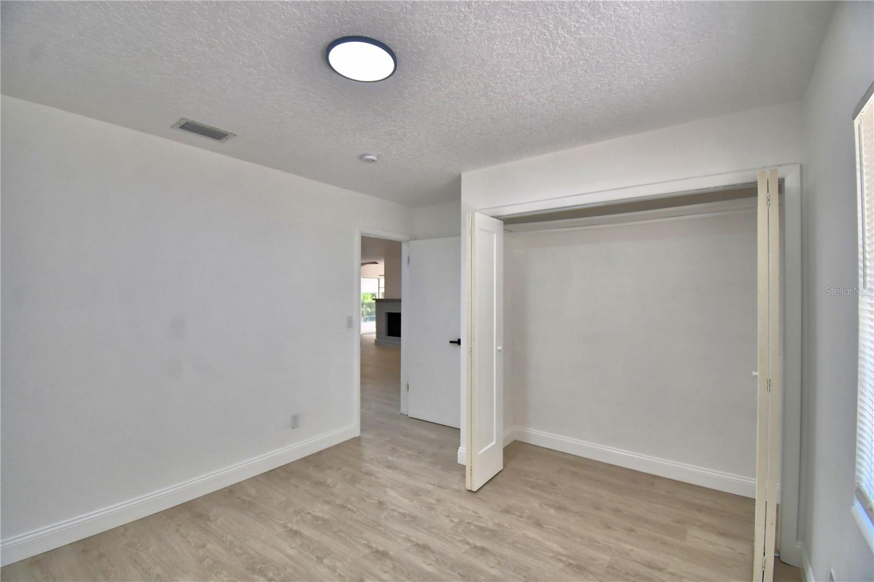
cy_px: 291
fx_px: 364
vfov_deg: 77.3
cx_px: 437
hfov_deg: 100.4
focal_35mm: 15
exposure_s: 1/125
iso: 280
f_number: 4.5
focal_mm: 10
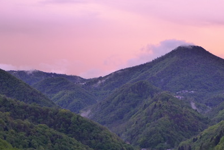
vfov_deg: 17.4
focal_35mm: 78
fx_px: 486
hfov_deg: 25.3
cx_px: 192
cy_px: 126
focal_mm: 8.4
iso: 400
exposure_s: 1/125
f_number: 1.8
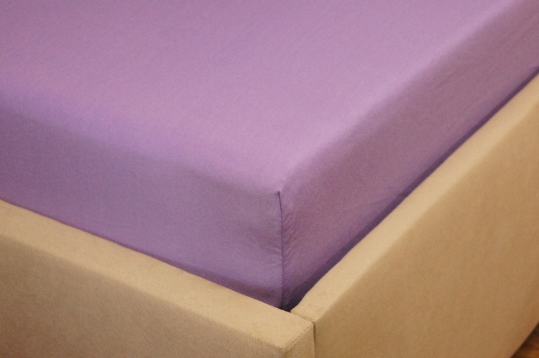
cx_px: 270
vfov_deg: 13.0
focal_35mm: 105
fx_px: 1571
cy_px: 179
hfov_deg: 19.5
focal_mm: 70
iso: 3200
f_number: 9
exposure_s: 1/160
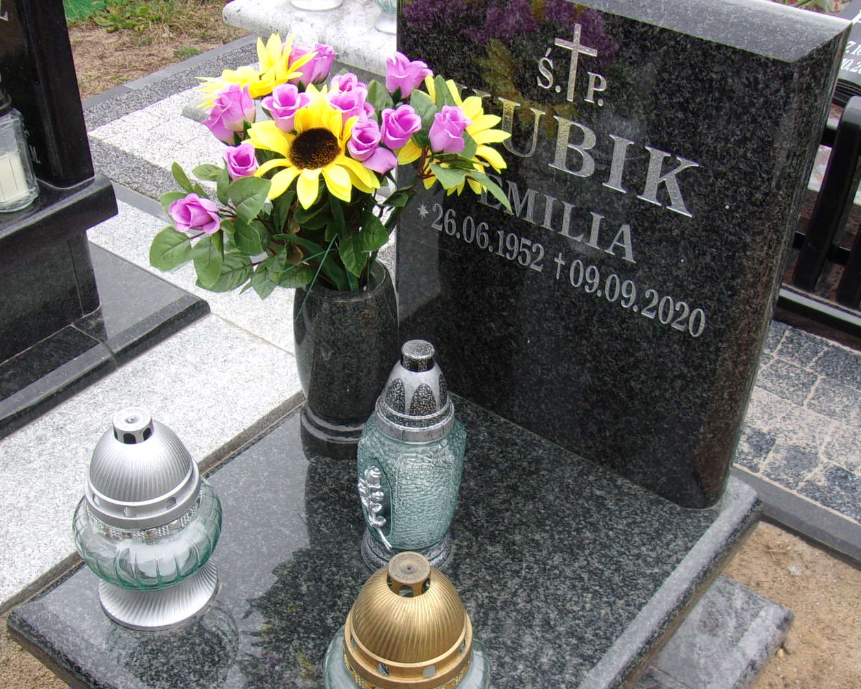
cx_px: 407
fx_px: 1096
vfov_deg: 34.8
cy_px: 394
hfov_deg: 42.9
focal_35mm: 43
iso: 80
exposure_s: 1/110
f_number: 3
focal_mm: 4.9
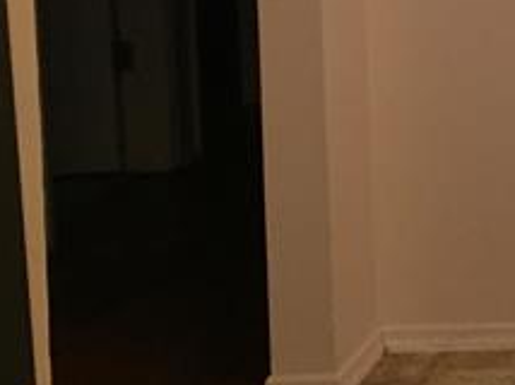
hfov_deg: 12.7
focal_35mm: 139
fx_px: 2066
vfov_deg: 10.4
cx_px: 977
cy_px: -125
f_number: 2.2
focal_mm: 4.15
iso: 125
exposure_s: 1/30
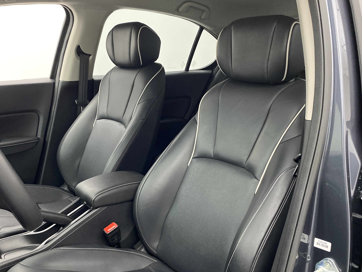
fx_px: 366
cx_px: 155
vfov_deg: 40.5
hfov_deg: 52.4
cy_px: 166
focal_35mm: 35
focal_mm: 4.25
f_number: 1.8
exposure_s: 1/30
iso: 640
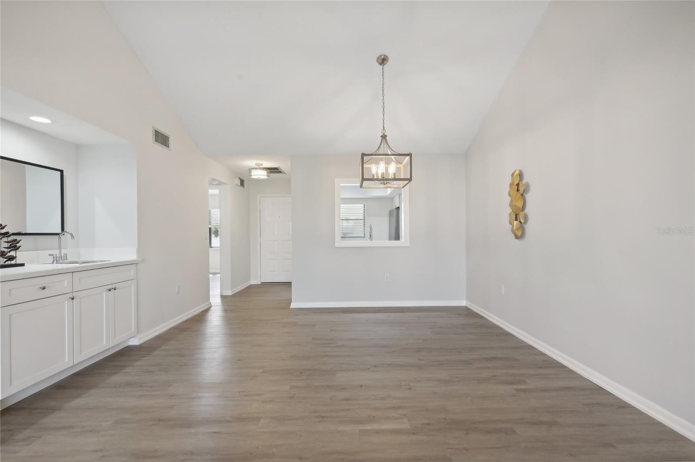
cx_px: 348
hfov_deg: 98.6
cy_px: 231
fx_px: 299
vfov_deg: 75.4
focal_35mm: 16
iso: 400
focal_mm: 15.5
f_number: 8
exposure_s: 1/30
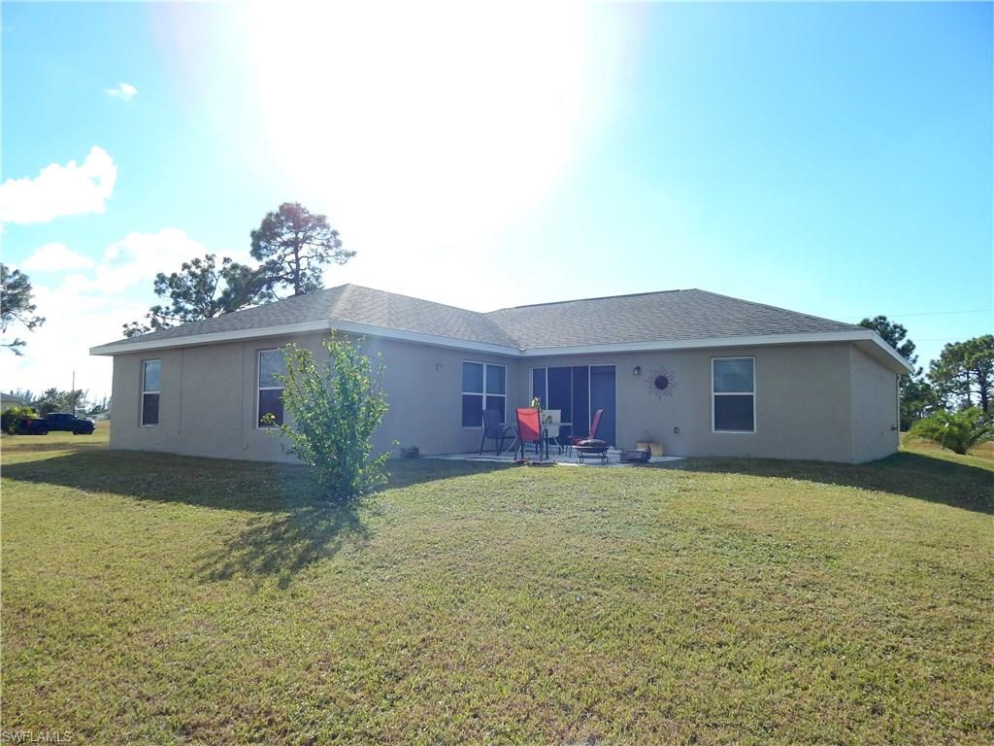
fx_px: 660
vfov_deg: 58.9
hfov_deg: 73.9
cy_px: 373
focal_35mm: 23
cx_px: 497
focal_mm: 4
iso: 125
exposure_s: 1/400
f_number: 6
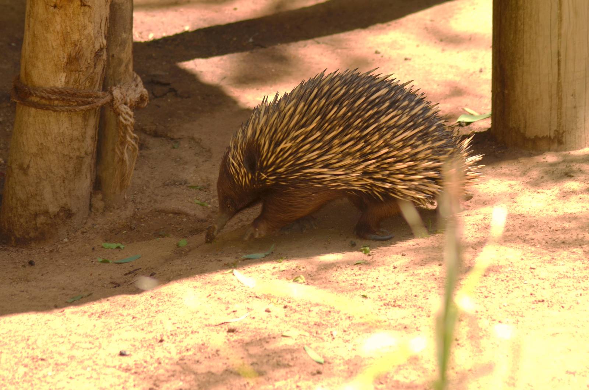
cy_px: 195
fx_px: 5633
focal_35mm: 345
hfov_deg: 6.0
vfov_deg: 4.0
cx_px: 294
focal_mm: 230
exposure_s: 1/200
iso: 100
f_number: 7.1
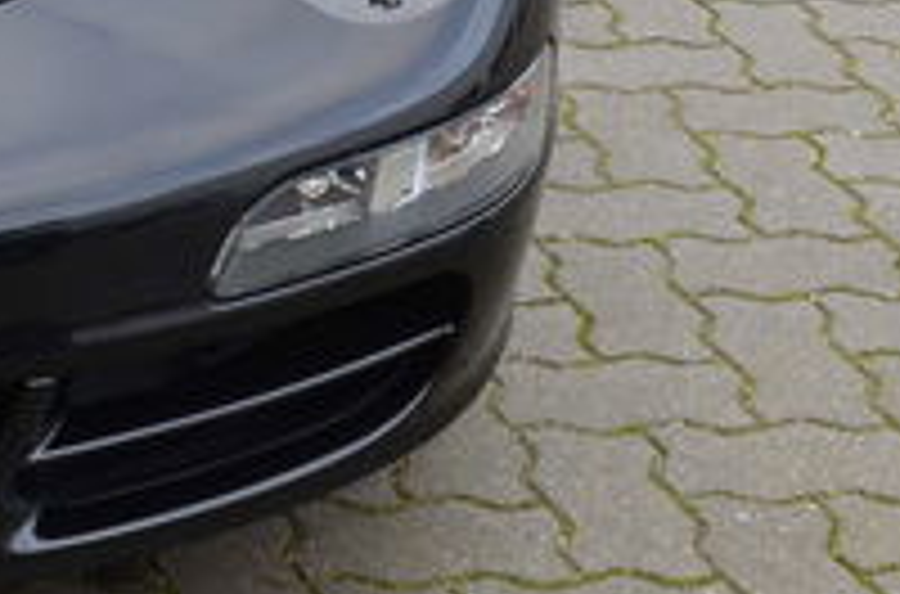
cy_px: -166
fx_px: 3165
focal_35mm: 127
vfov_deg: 10.5
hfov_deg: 15.0
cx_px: -468
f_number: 10
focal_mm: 22
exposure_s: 1/50
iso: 400
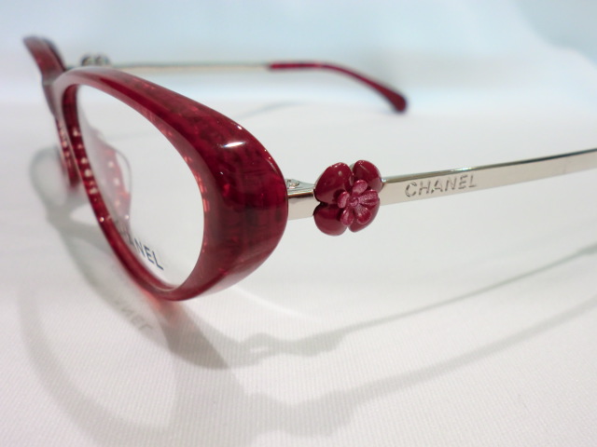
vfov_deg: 44.2
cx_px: 298
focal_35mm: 32
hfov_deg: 56.8
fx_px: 552
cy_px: 224
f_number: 3.5
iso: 125
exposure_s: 1/60
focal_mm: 5.8
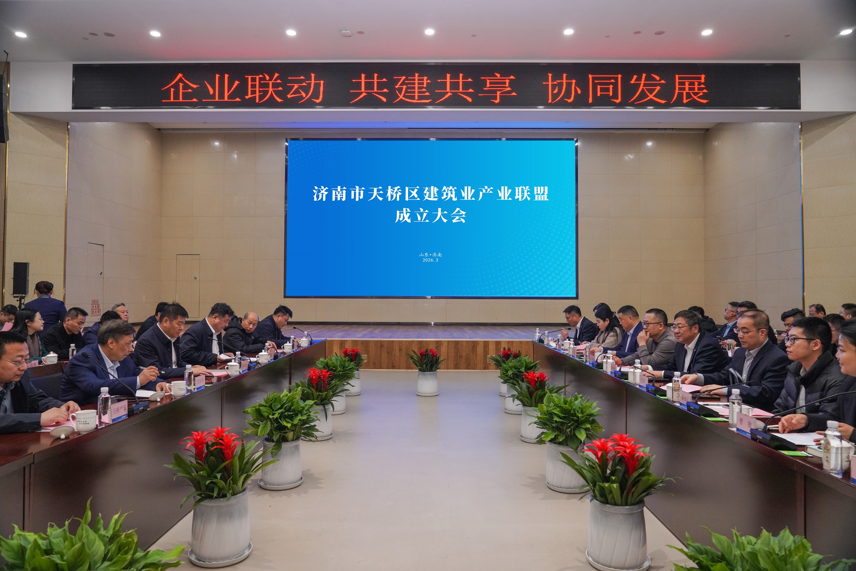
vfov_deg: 53.1
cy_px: 286
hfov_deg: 73.7
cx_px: 428
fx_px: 571
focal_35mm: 24
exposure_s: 1/50
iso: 1600
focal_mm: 24
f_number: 5
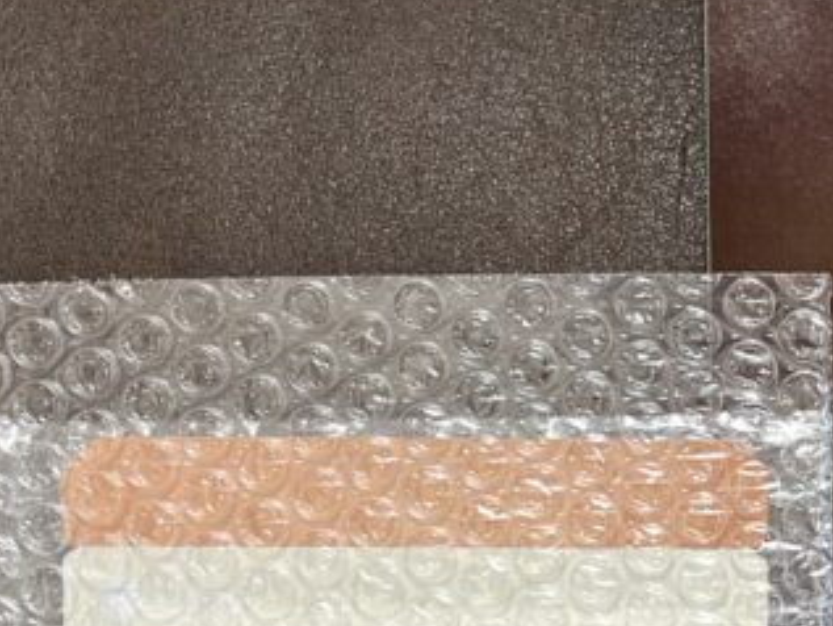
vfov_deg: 17.3
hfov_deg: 22.1
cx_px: 899
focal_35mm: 84
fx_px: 2022
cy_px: 597
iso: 125
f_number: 1.5
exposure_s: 1/100
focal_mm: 5.7
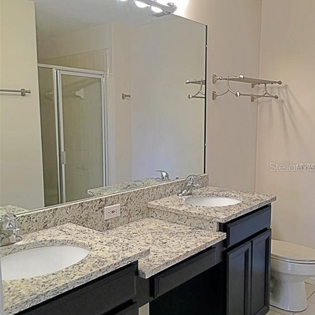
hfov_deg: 47.2
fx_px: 360
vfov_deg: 47.2
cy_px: 166
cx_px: 161
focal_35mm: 35
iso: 40
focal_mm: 4.15
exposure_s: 1/30
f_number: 2.2
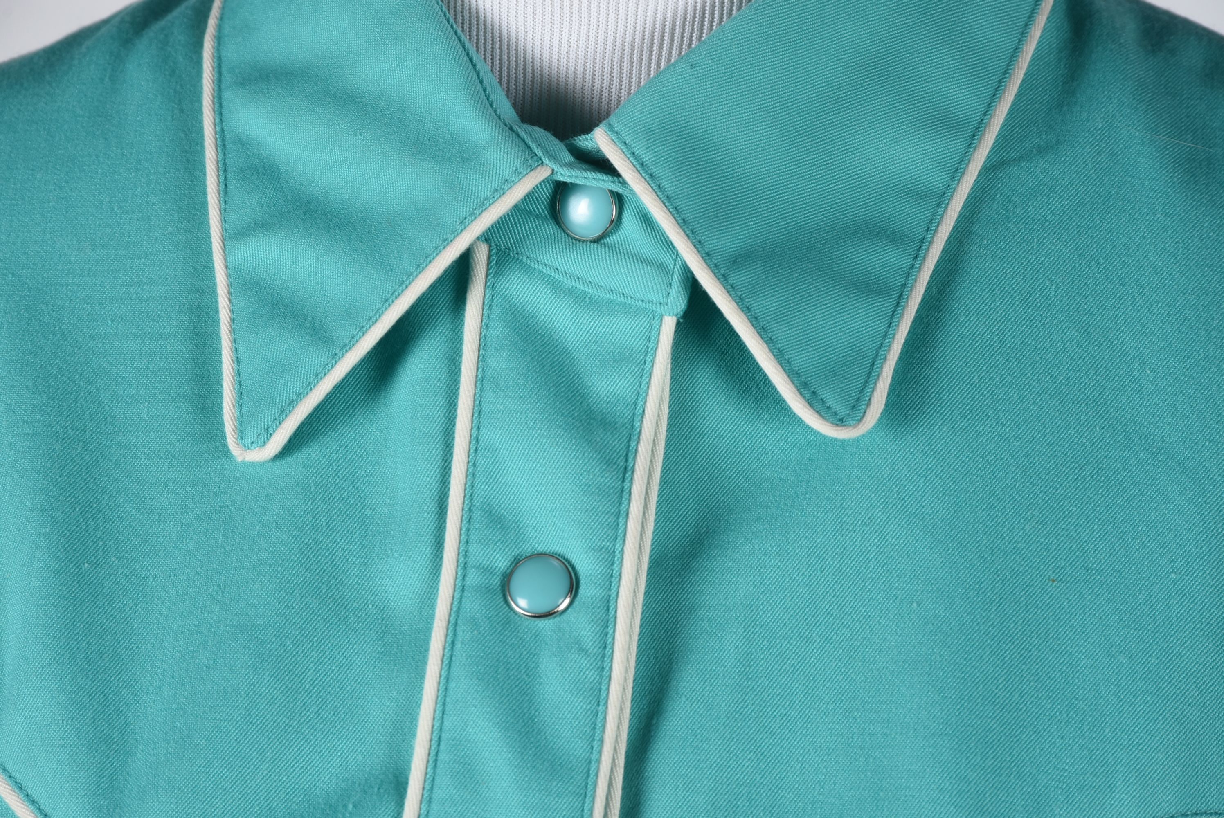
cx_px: 612
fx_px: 7145
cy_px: 409
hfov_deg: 9.8
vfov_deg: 6.6
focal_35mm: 210
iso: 200
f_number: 13
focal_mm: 140
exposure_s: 1/125
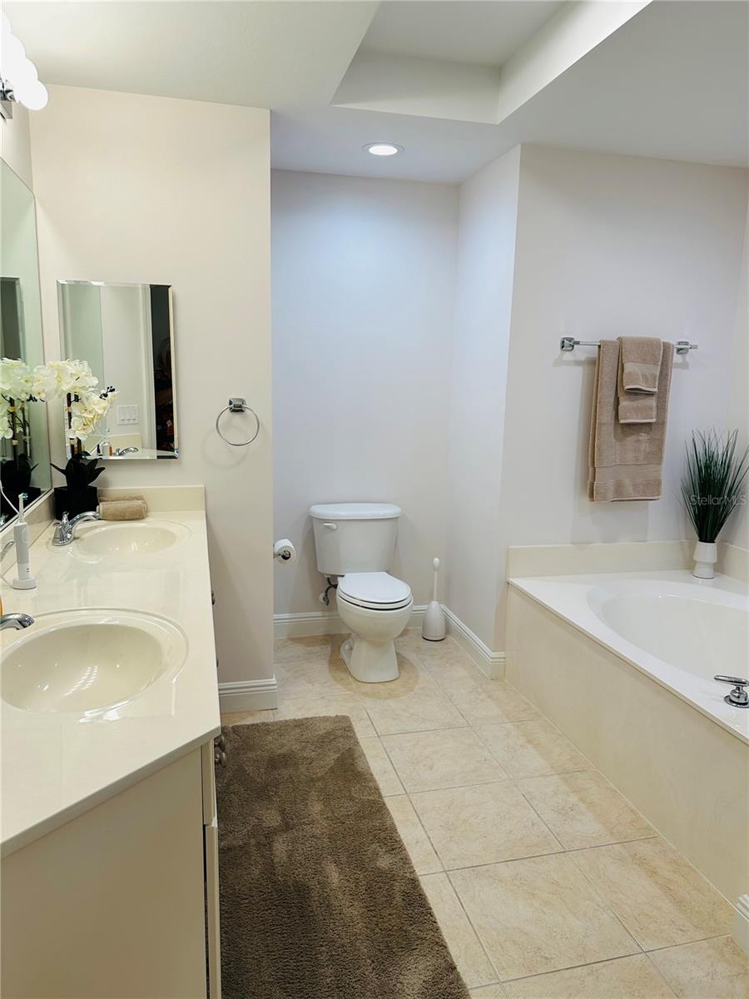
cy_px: 500
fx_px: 692
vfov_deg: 71.6
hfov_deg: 56.8
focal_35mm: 24
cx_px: 374
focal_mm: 6.86
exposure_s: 1/120
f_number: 1.78
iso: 64
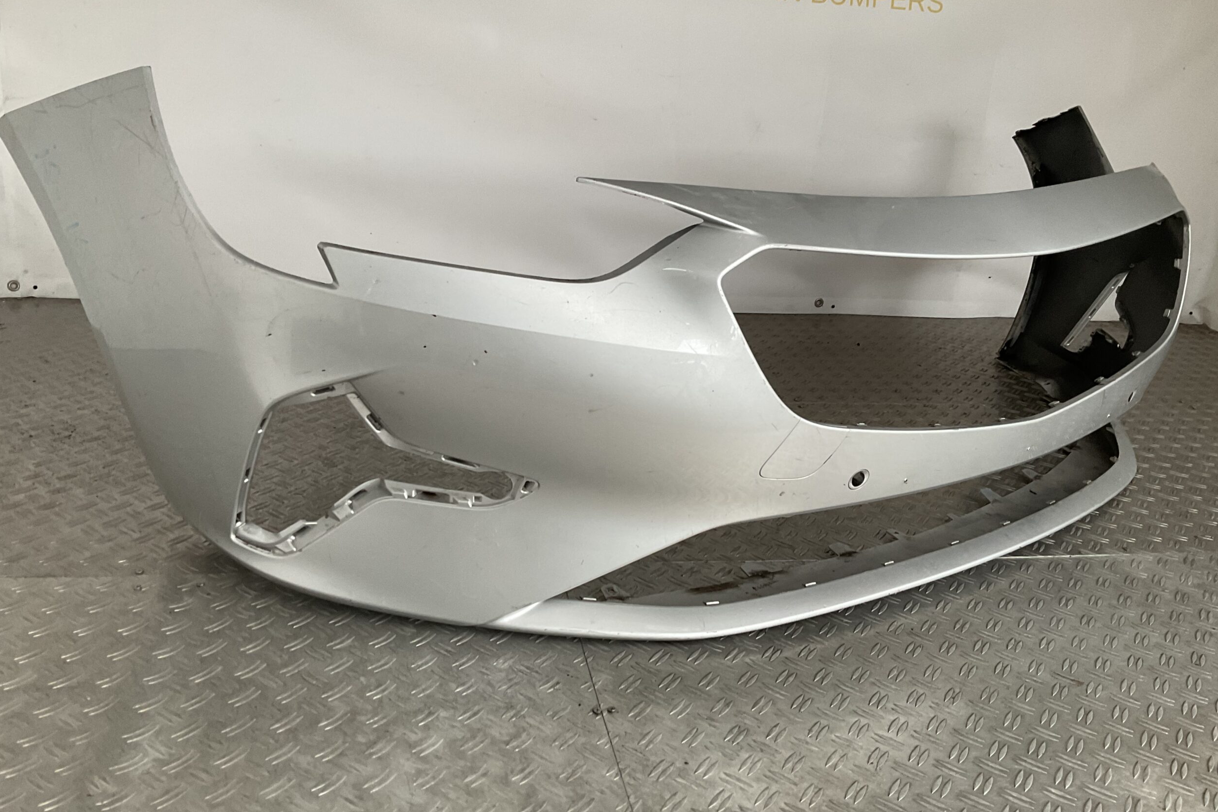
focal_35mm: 31
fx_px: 1049
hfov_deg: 60.3
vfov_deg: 42.3
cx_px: 608
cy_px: 366
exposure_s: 1/50
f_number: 1.8
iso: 64
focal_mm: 3
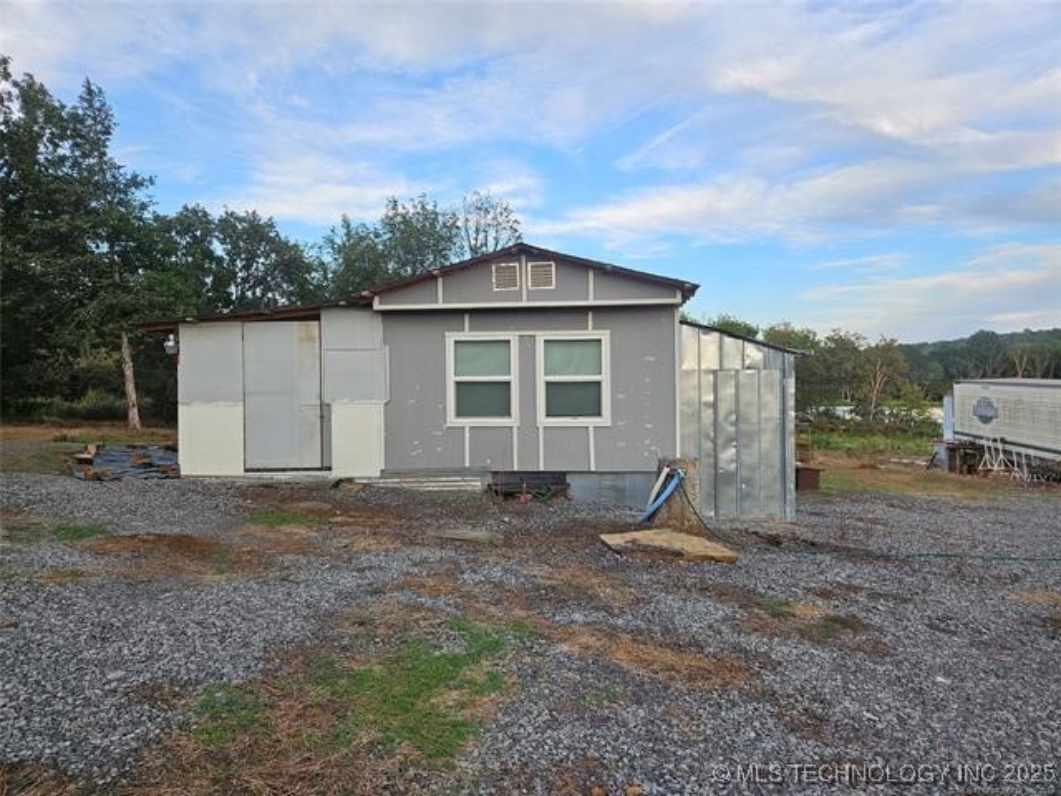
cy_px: 398
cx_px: 530
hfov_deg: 73.9
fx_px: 705
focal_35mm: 23
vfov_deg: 58.9
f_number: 1.8
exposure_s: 1/377
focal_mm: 5.4
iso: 50
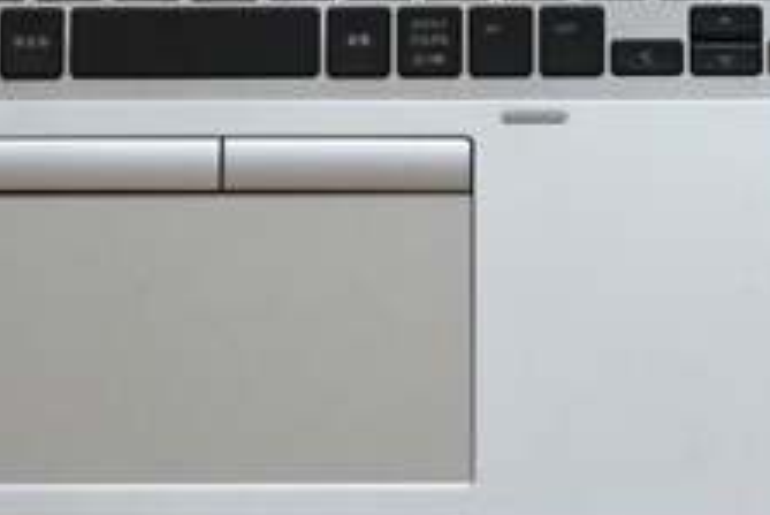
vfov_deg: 5.1
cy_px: 2
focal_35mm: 268
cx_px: 432
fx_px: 5736
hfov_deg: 7.7
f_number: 5.6
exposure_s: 1/80
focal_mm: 60
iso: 6400
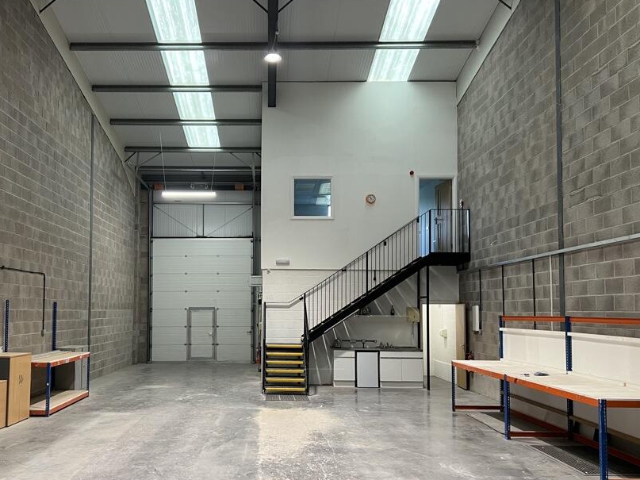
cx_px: 255
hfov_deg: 54.9
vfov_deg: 42.8
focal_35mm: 33
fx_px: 610
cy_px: 274
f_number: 1.5
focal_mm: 5.7
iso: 64
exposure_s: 1/50
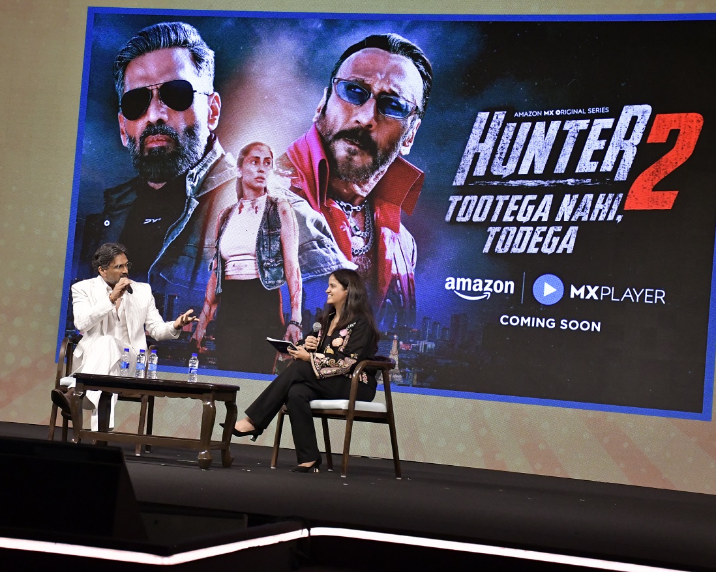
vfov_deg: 21.3
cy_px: 288
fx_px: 1525
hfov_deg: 26.4
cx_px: 324
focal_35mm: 72
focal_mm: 42
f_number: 4.5
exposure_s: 1/500
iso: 4000
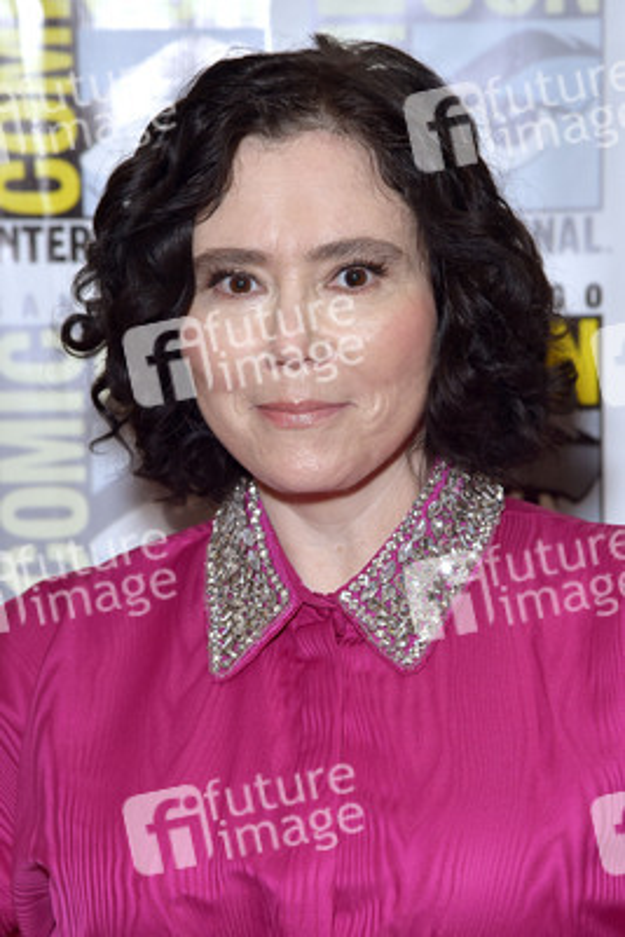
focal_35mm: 110
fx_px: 2862
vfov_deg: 18.6
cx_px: 312
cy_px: 468
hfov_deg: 12.5
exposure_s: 1/250
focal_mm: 110
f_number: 6.3
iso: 800
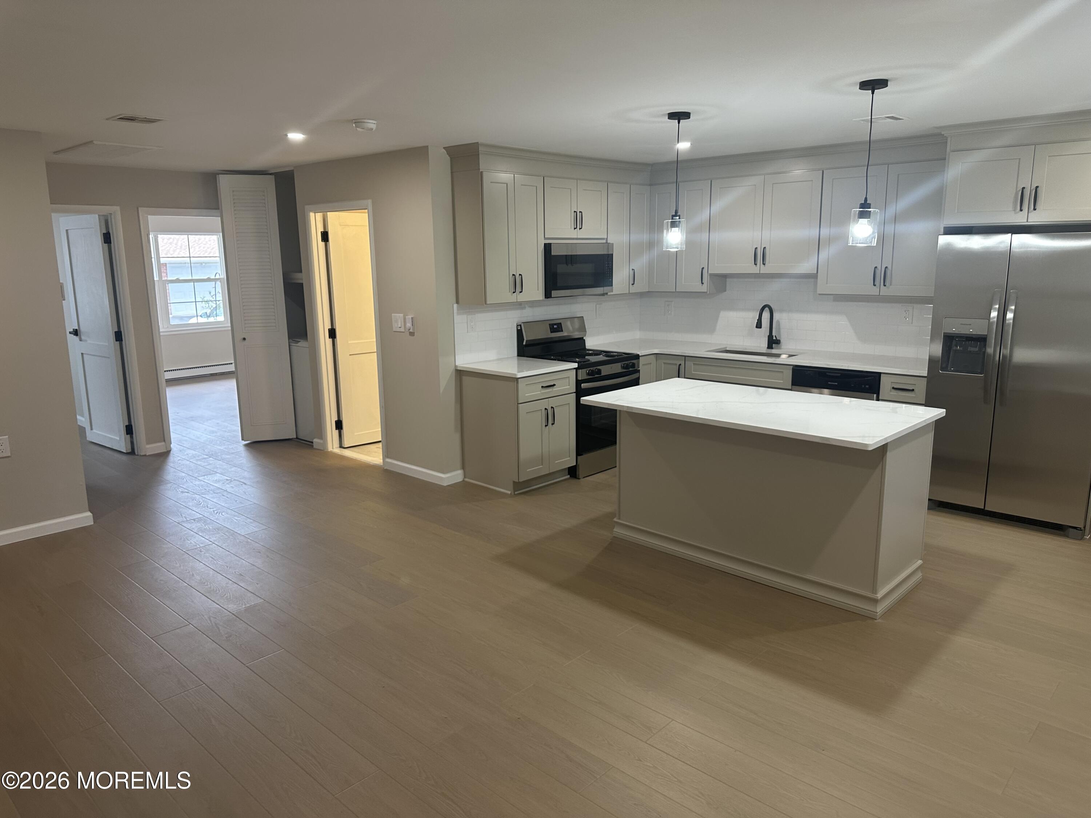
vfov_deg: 56.8
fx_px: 756
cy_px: 409
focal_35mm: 24
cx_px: 546
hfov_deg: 71.6
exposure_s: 1/60
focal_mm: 6.86
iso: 125
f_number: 1.78
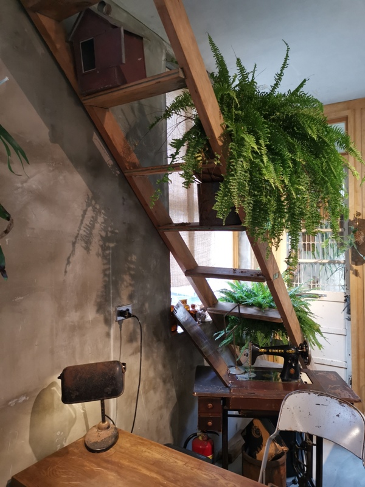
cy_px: 244
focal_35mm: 27
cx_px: 182
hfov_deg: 51.4
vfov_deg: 65.3
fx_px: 380
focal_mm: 5.58
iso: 320
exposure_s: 1/60
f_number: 1.8
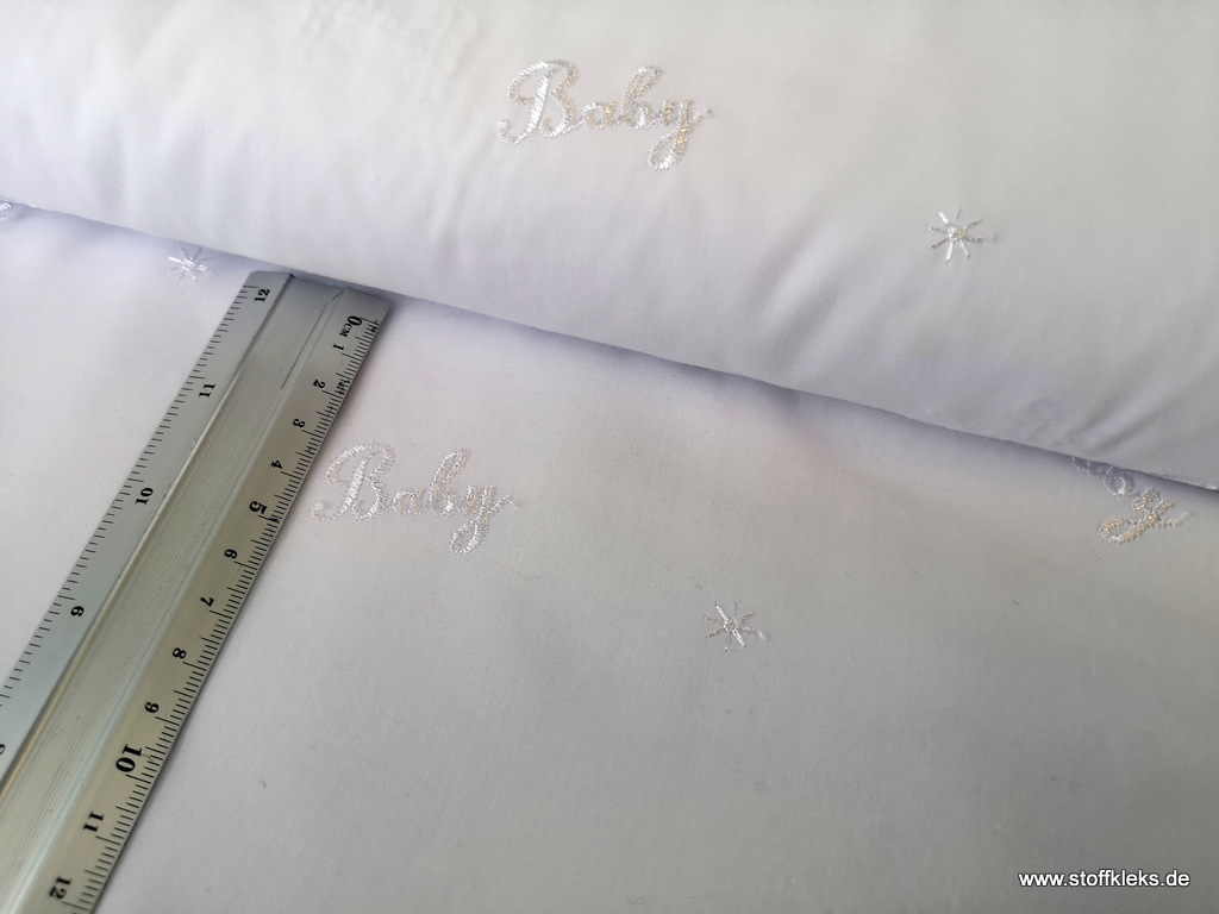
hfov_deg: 65.3
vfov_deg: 51.4
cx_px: 610
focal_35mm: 27
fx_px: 951
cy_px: 457
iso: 50
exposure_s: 1/134
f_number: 1.8
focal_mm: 5.58
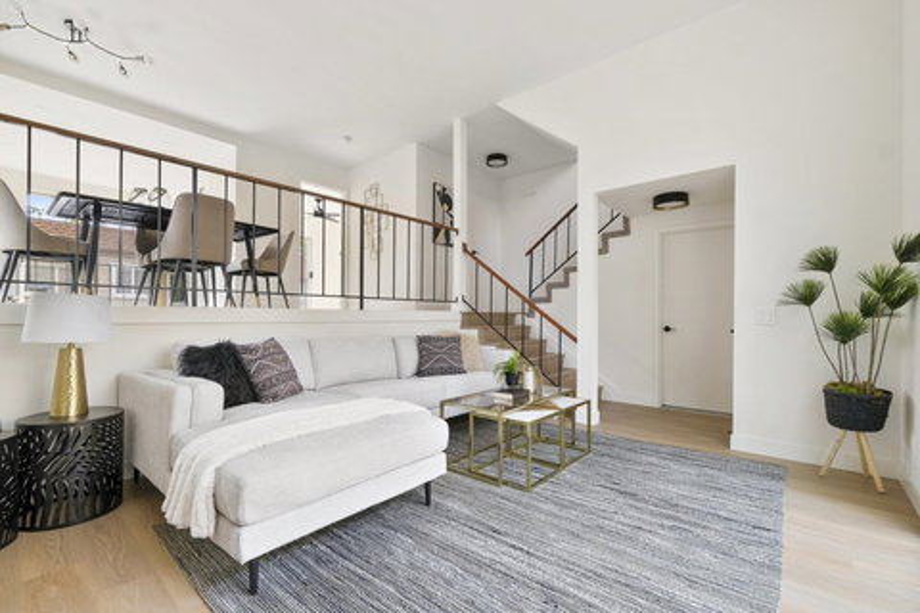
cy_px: 306
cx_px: 460
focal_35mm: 15
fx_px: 383
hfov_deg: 100.4
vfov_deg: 77.3
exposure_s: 1/3
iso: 160
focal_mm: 10
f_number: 8
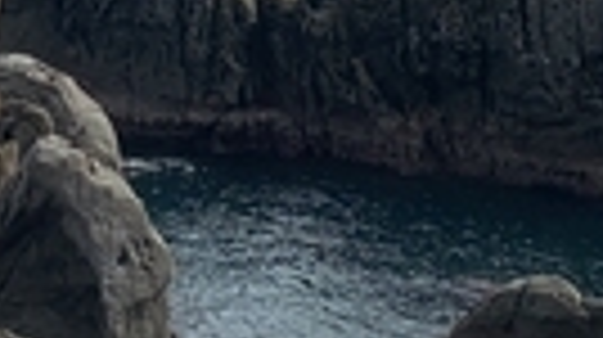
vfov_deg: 9.4
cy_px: -90
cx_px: -72
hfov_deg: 16.4
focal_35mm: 127
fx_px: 2028
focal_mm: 4.25
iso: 25
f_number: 1.8
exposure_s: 1/3788
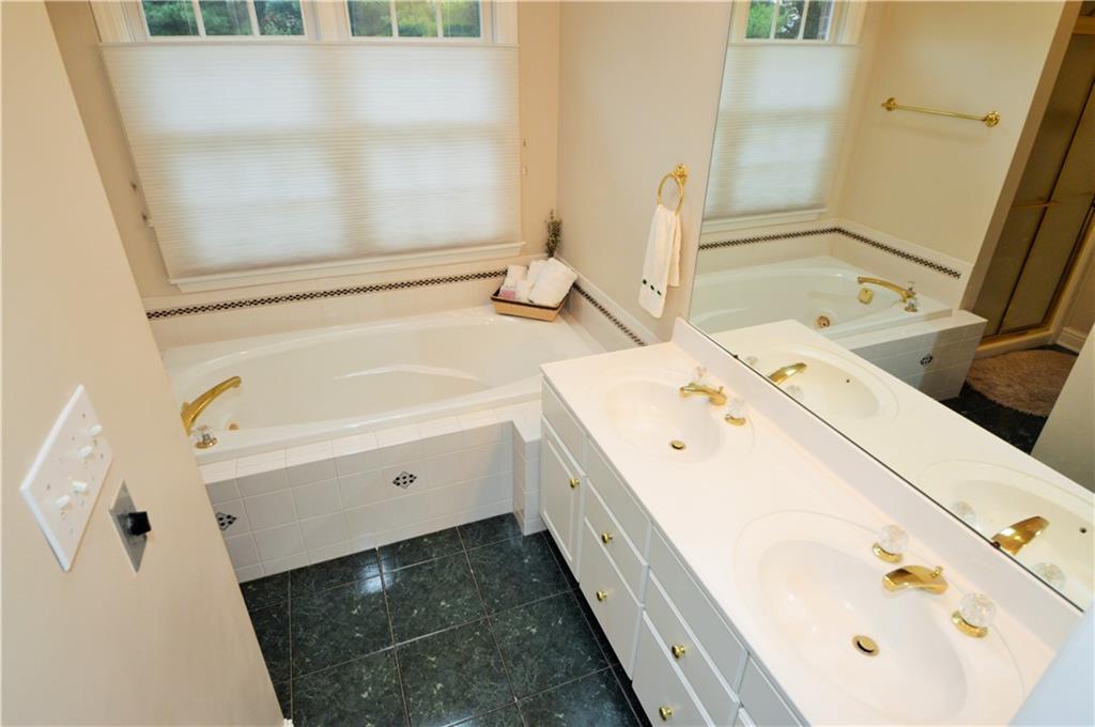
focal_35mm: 18
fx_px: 547
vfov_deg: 67.2
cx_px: 548
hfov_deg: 90.1
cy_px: 364
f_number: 4.5
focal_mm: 12
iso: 400
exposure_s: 1/80
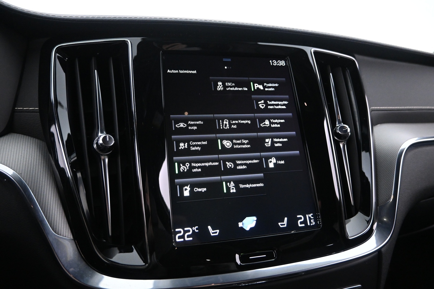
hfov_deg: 73.7
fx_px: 289
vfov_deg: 53.1
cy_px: 144
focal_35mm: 24
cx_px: 217
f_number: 3.5
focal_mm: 16
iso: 3200
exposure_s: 1/25
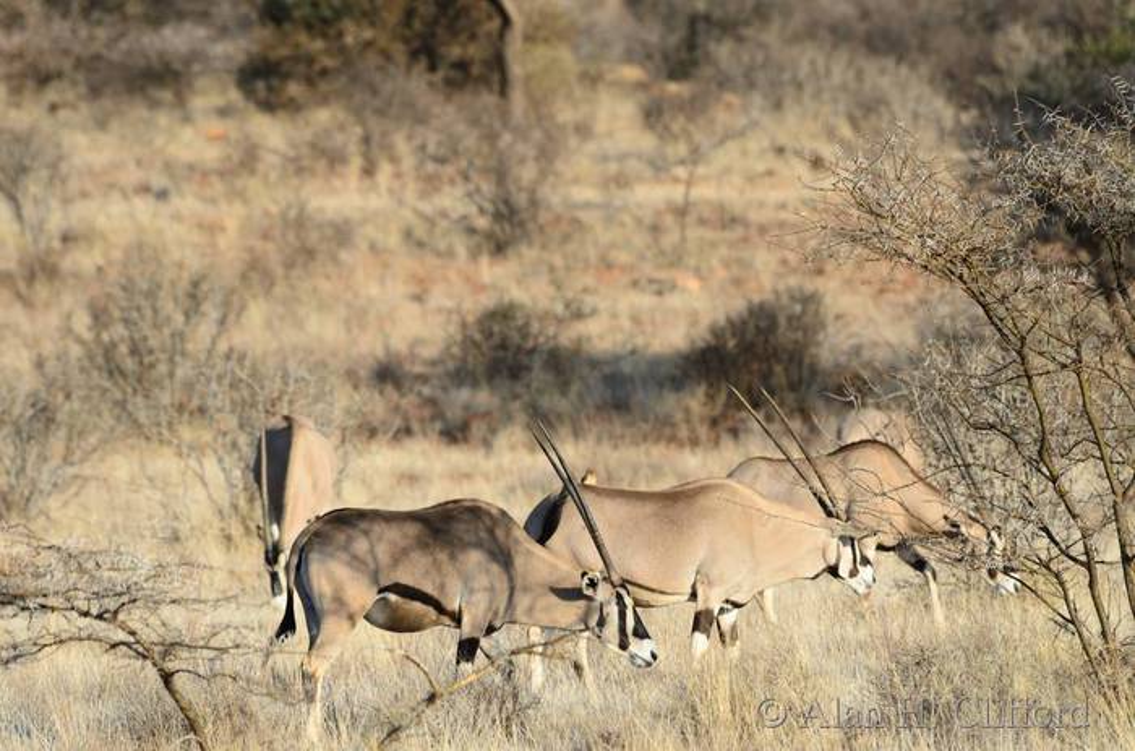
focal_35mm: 600
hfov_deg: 3.4
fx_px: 18870
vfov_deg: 2.3
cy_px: 376
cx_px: 568
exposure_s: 1/400
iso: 200
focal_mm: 400
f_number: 7.1
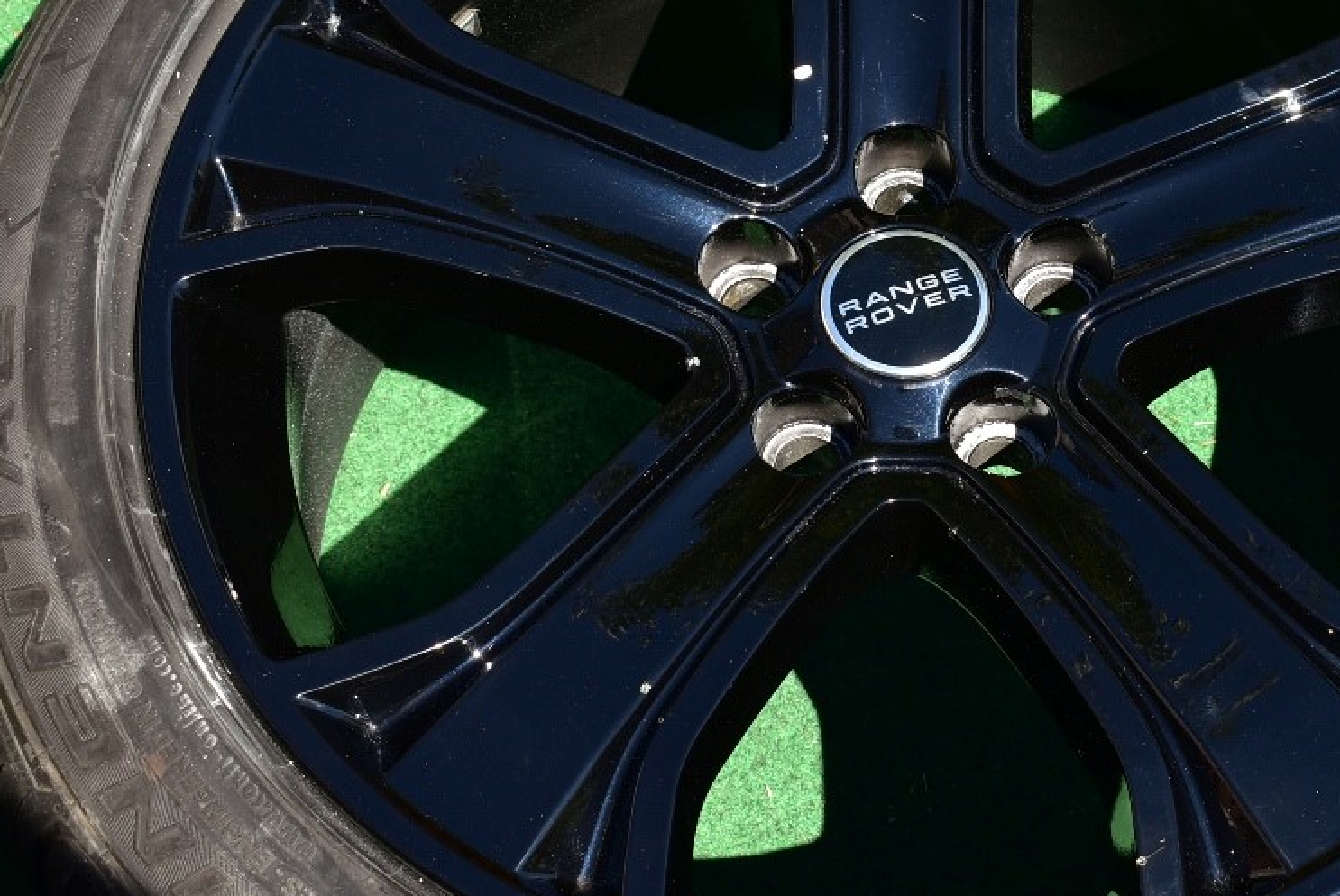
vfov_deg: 15.7
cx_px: 935
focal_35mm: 87
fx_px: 3241
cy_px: 343
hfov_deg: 23.2
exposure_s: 1/160
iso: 100
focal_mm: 36
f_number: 9
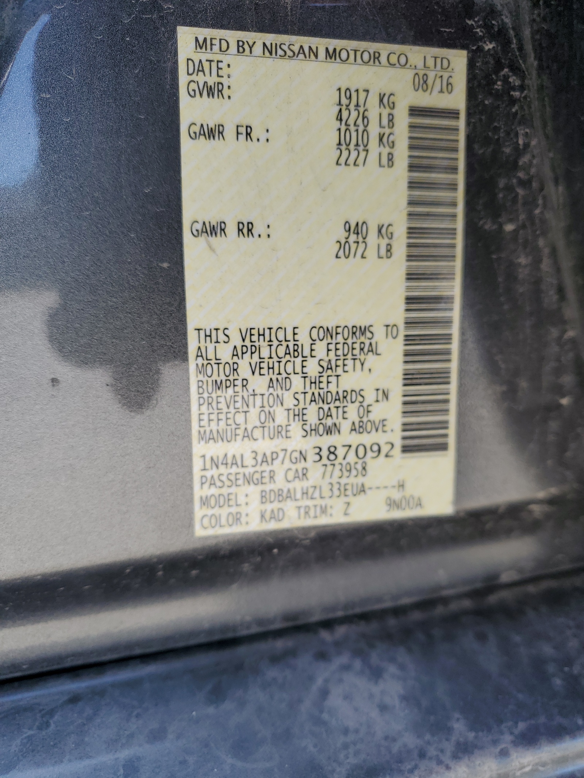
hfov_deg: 53.1
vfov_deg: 67.3
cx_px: 292
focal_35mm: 26
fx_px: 585
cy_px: 389
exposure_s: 1/556
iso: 50
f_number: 1.5
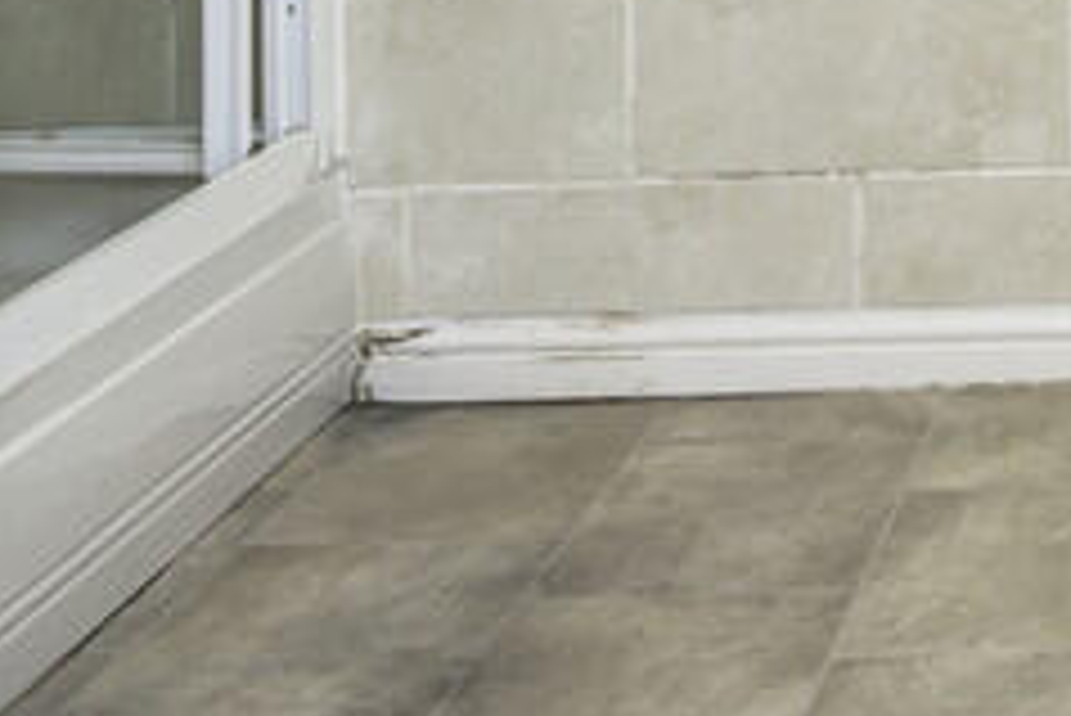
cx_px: 1544
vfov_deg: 14.1
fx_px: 2624
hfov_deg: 20.3
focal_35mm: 88
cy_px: -475
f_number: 7.1
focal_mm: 20.5
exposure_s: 1/125
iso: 320
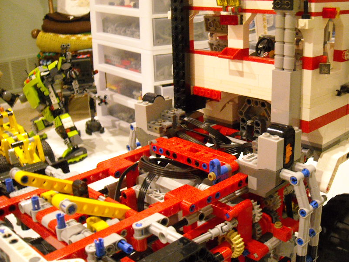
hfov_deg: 41.7
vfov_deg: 32.2
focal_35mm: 45
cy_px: 135
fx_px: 454
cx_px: 223
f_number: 2.8
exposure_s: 1/8
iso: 565
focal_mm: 5.7
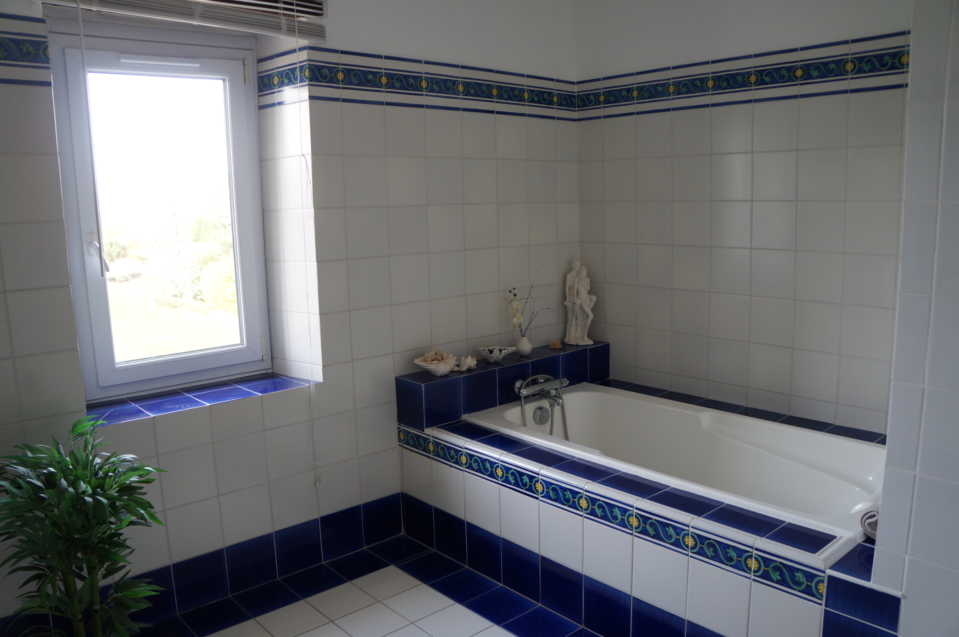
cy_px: 318
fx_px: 718
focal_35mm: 27
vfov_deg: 47.8
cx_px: 480
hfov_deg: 67.4
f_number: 4
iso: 320
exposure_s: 1/60
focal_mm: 18
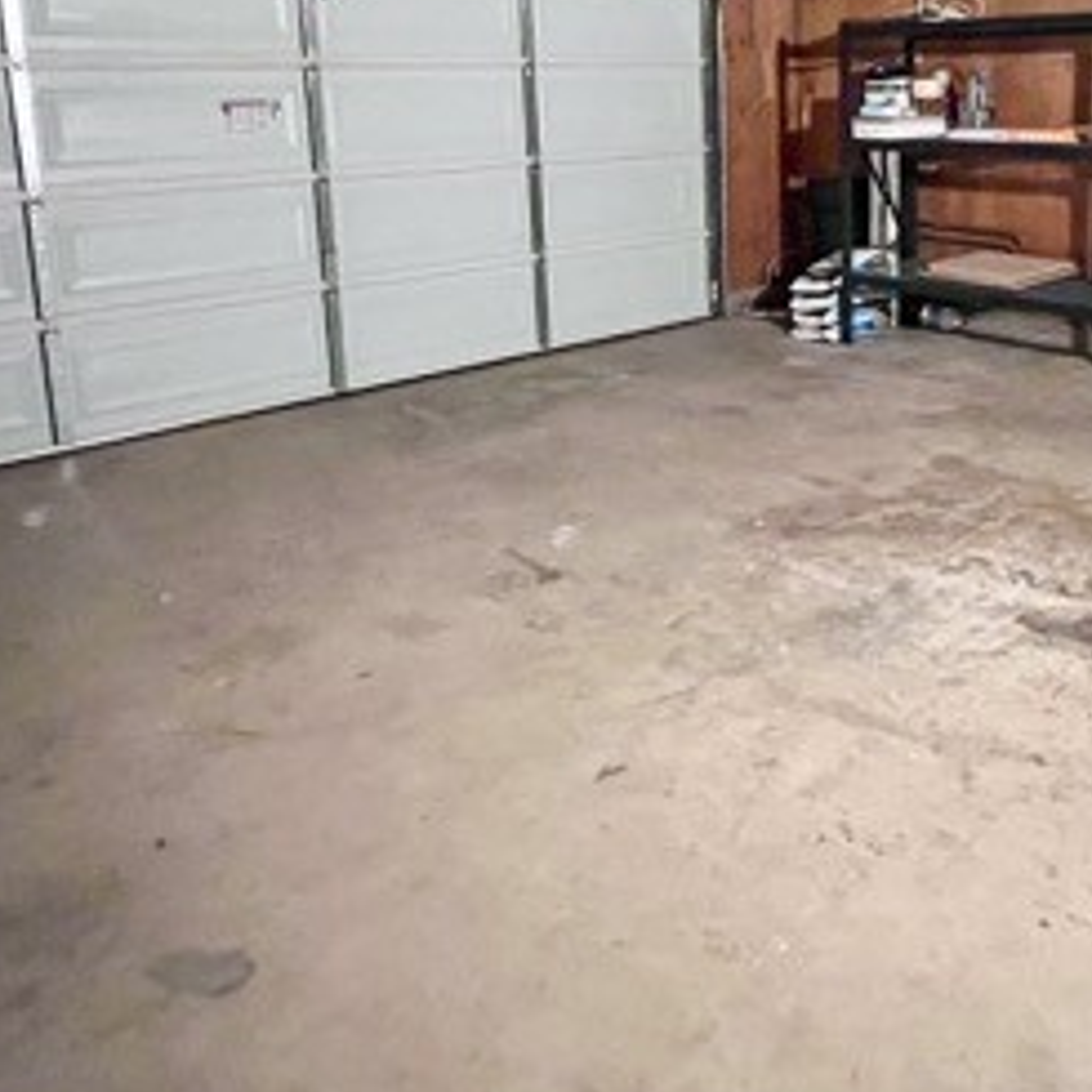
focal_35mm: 30
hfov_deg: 51.3
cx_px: 842
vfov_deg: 51.5
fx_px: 1071
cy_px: 259
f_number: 1.8
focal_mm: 1.57
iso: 1250
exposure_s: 1/30
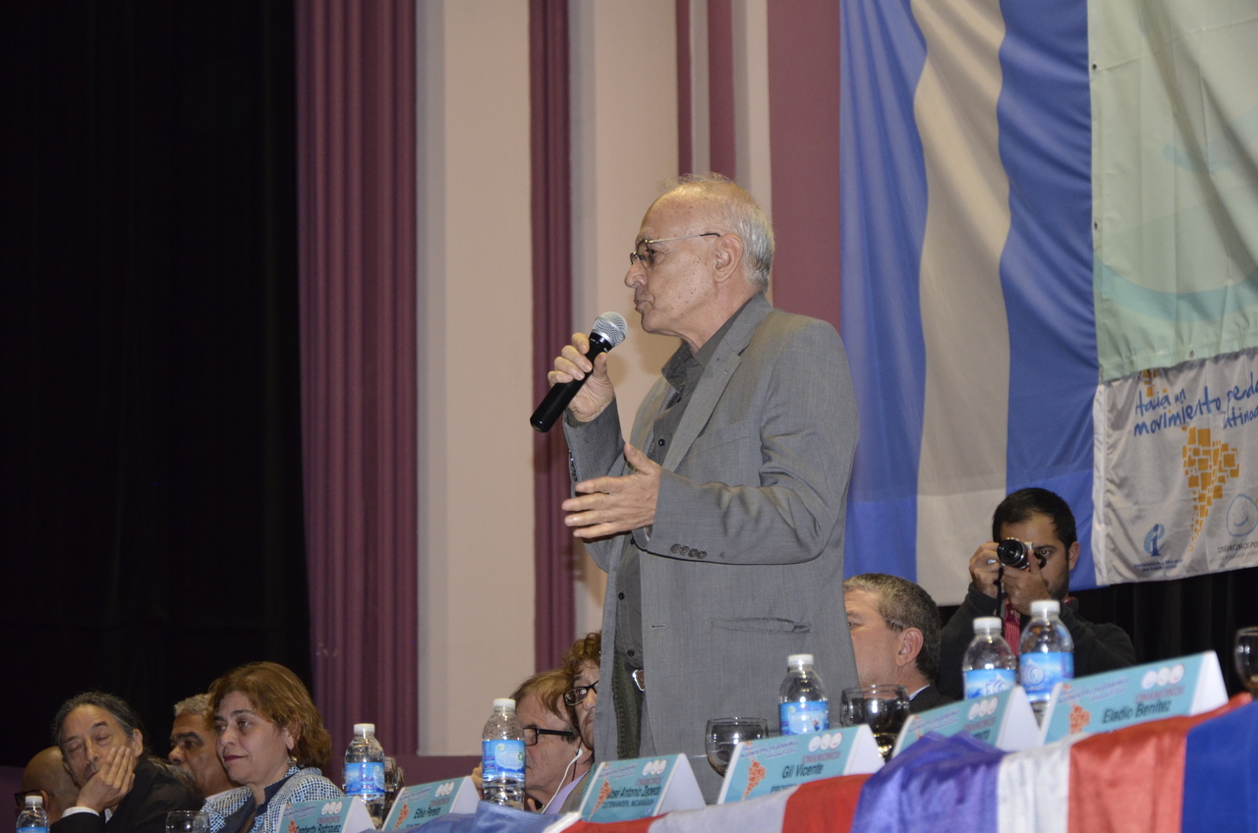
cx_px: 629
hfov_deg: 19.5
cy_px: 416
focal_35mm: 105
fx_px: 3662
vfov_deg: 13.0
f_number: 5.3
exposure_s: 1/100
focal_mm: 70
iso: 1250
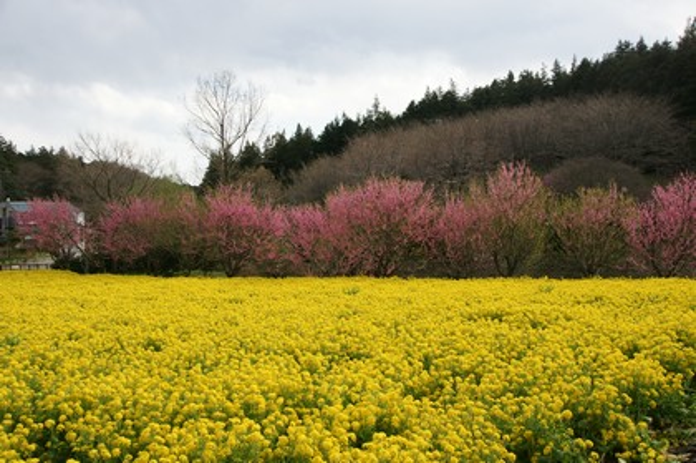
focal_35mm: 30
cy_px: 232
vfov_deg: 43.5
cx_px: 348
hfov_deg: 62.0
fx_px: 579
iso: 200
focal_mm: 20
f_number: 5.6
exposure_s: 1/500
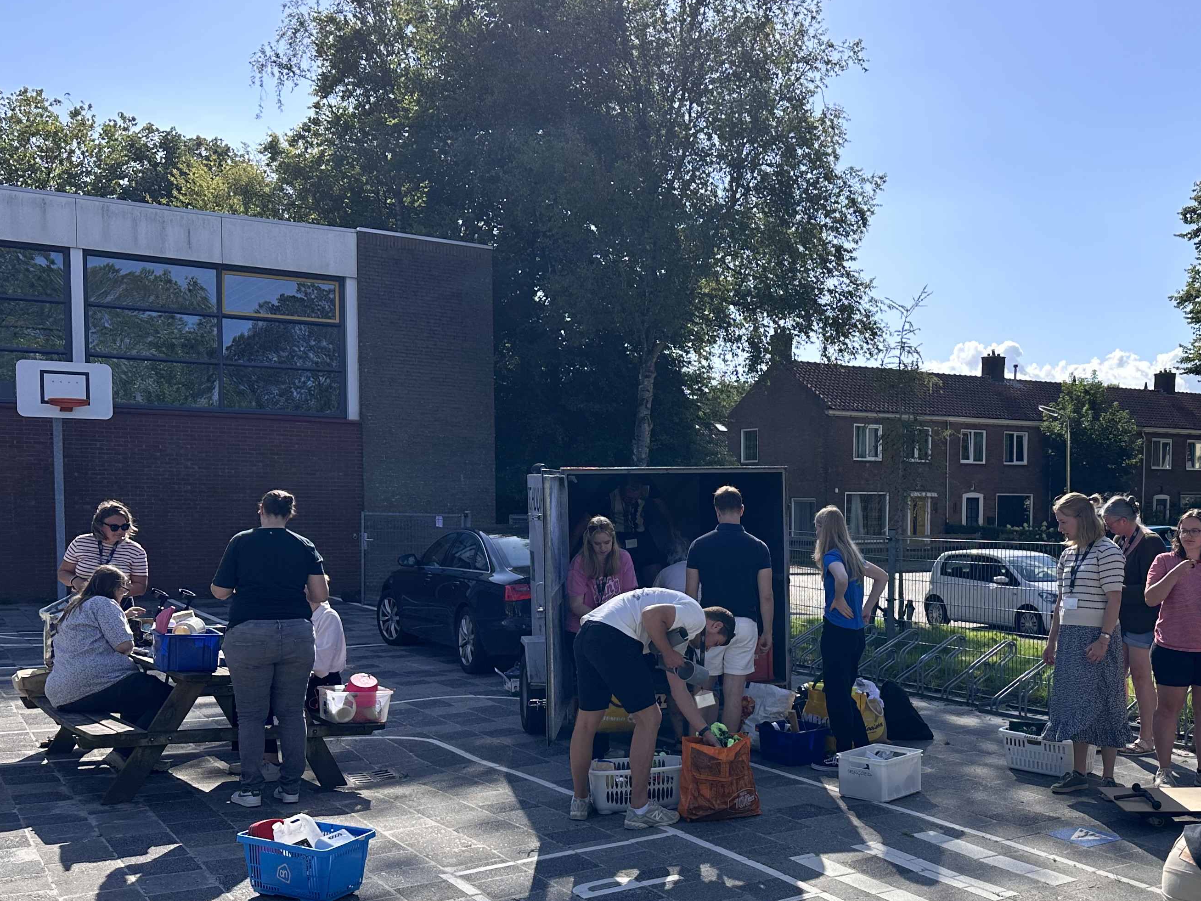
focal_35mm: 37
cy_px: 587
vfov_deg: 38.3
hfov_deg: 49.1
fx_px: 1284
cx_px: 814
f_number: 1.78
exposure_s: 1/3597
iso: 80
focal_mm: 6.86
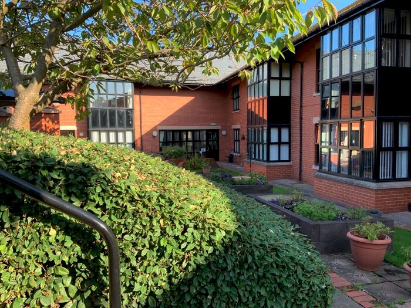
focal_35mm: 29
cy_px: 154
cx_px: 206
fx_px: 344
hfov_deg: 61.7
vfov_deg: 48.2
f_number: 1.8
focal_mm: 3
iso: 16
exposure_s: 1/186
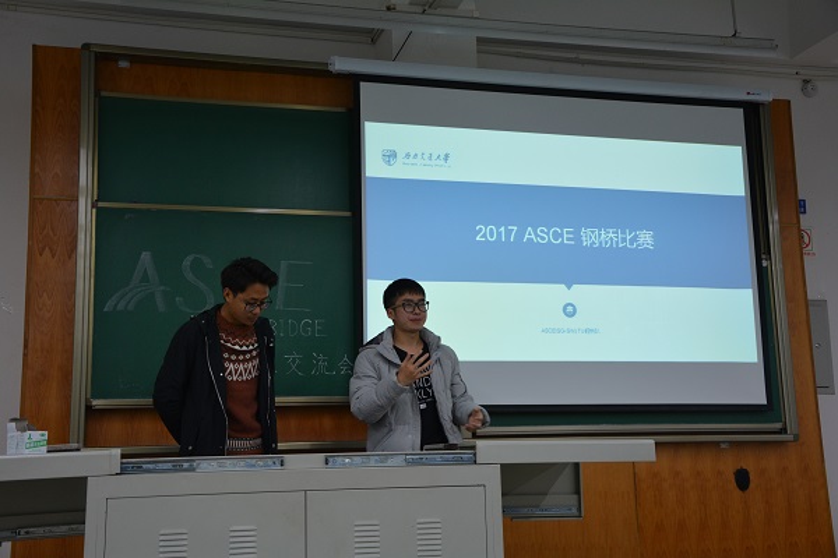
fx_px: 1047
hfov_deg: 43.6
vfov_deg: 29.9
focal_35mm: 45
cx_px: 419
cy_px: 279
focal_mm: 30
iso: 560
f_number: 4.2
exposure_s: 1/60
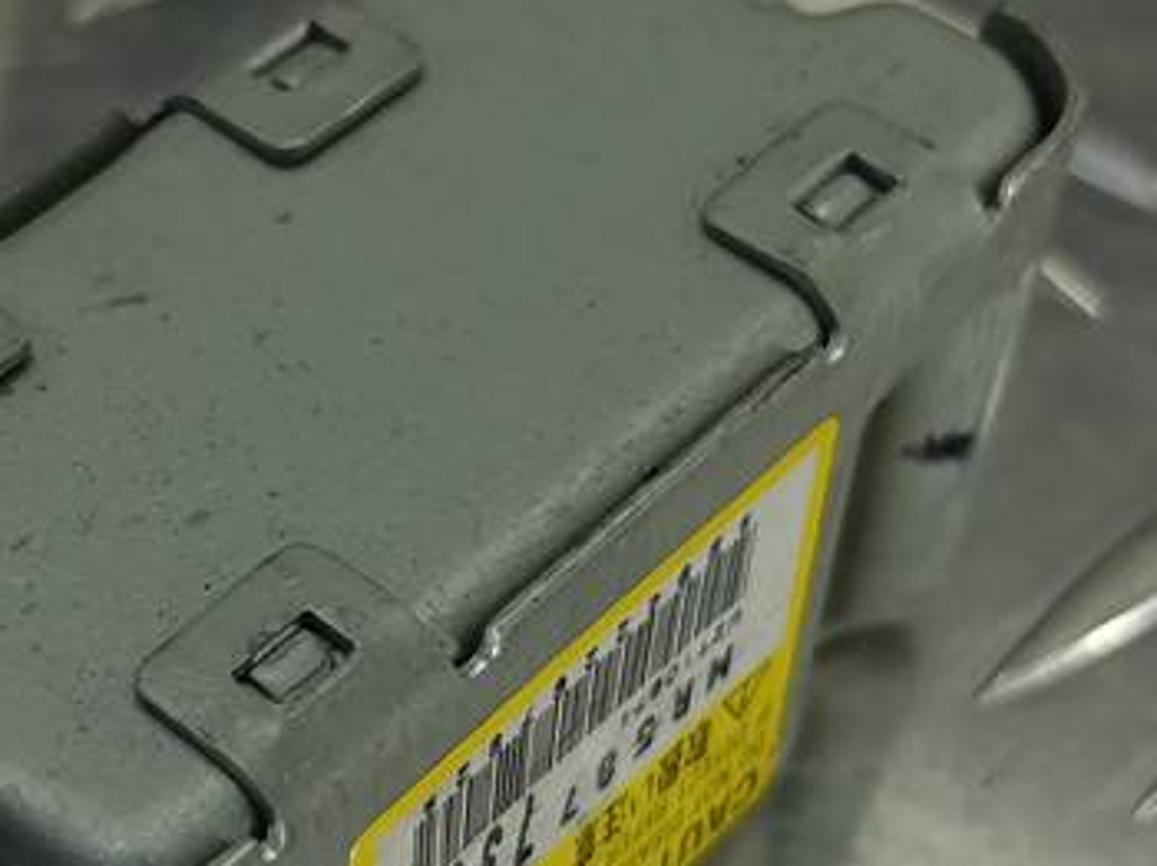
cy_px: 836
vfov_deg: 18.2
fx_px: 2639
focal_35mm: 79
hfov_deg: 24.5
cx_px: 311
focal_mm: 4.11
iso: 107
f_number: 1.6
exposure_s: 1/100
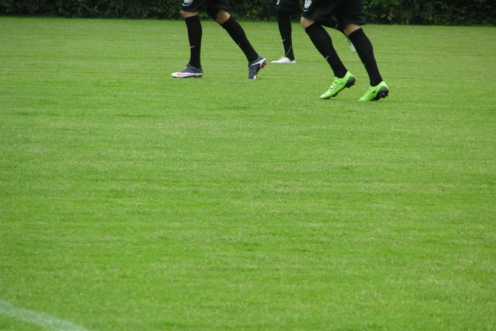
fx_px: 5470
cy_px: 159
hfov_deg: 5.2
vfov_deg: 3.5
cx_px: 247
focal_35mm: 397
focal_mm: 58
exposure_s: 1/500
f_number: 3.5
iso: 125
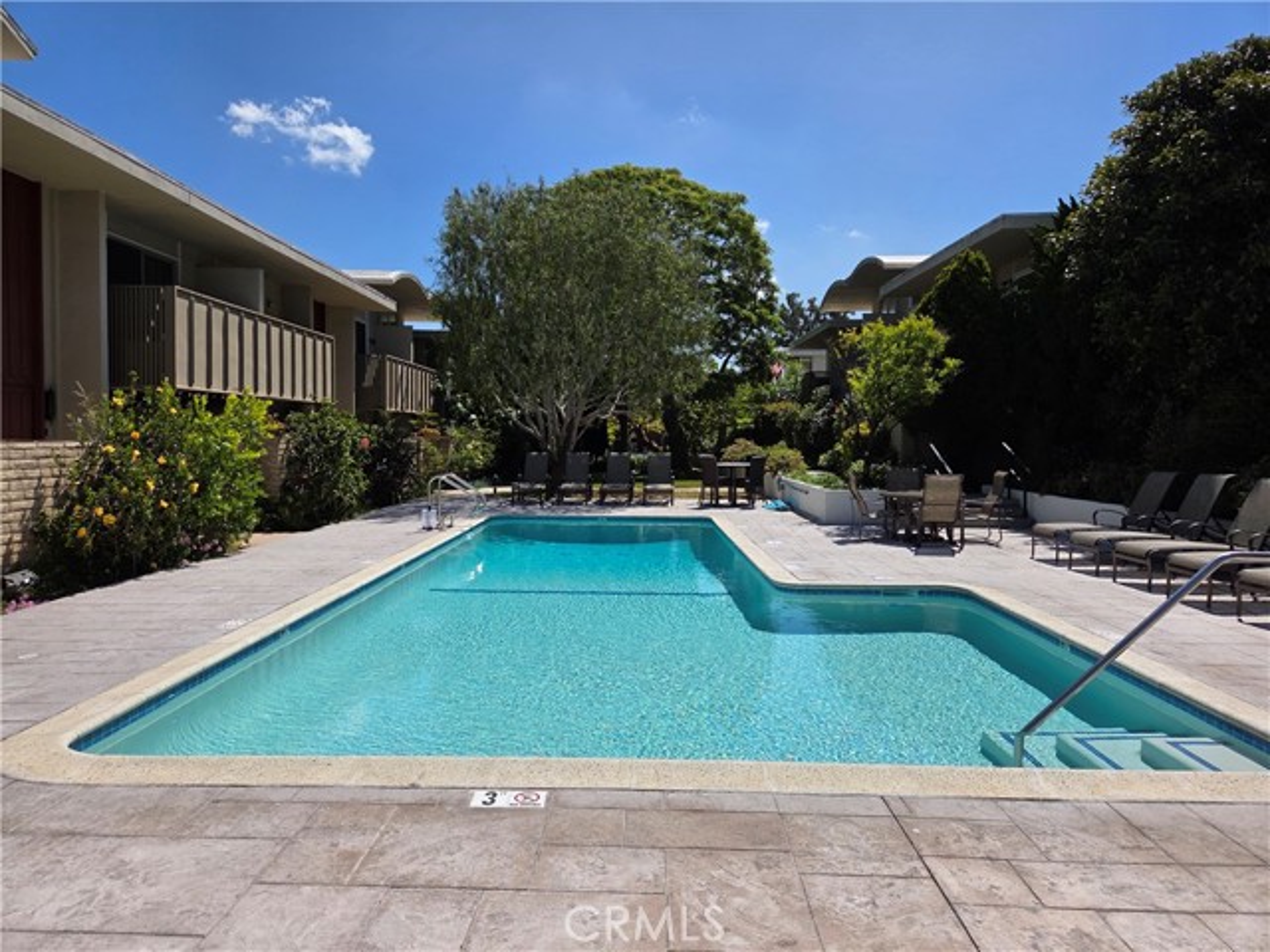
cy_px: 476
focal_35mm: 23
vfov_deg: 58.9
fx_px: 844
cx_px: 635
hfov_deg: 73.9
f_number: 1.8
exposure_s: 1/7891
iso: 80
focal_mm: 5.4
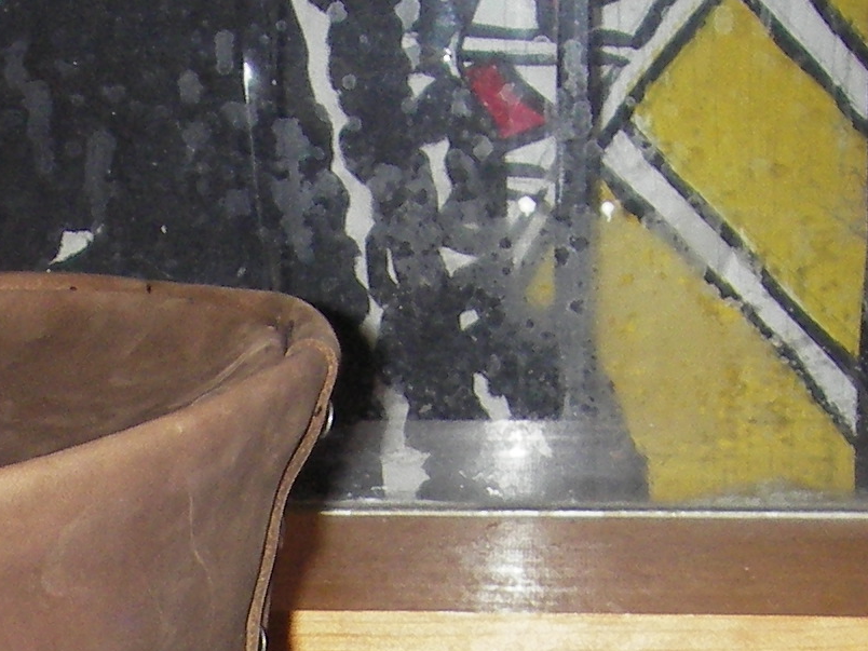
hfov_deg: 15.9
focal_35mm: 121
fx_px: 3034
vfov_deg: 11.7
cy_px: 985
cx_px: -30
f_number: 3.3
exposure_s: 1/30
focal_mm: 6.3
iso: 100
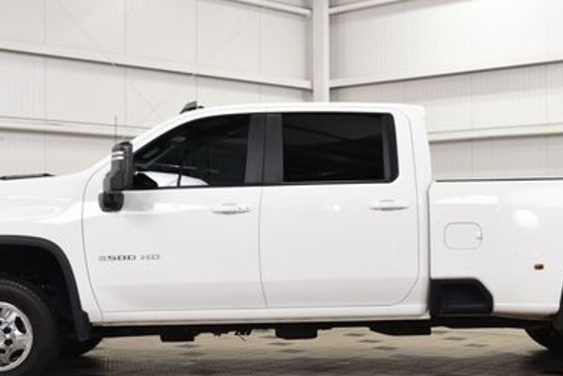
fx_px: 970
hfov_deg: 32.3
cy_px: 251
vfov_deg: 21.8
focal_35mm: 62
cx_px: 340
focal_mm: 24
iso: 1100
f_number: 8
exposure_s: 1/60
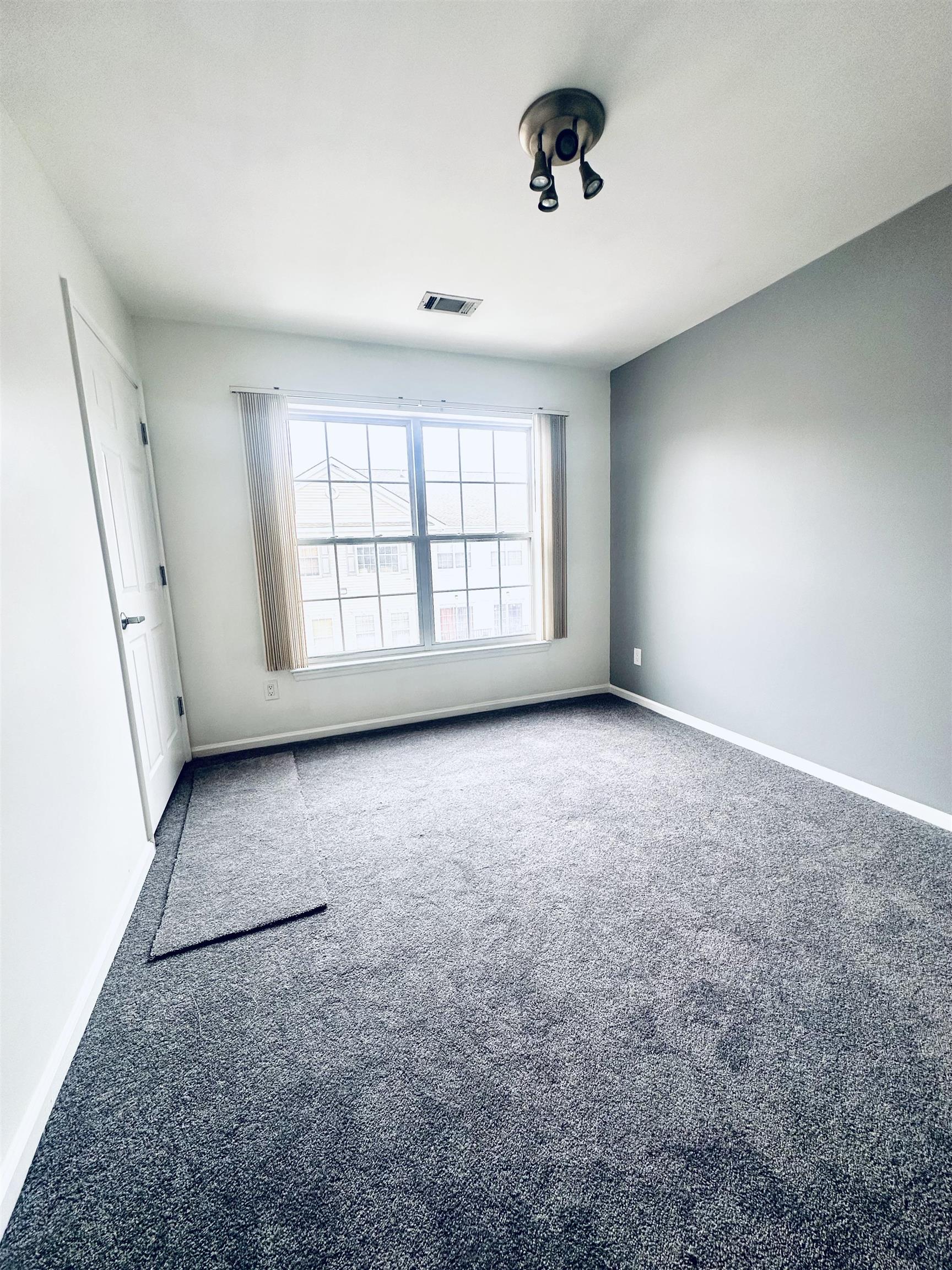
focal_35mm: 14
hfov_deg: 85.7
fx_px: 513
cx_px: 476
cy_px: 635
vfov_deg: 102.1
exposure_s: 1/216
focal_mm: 2.22
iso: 40
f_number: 2.2
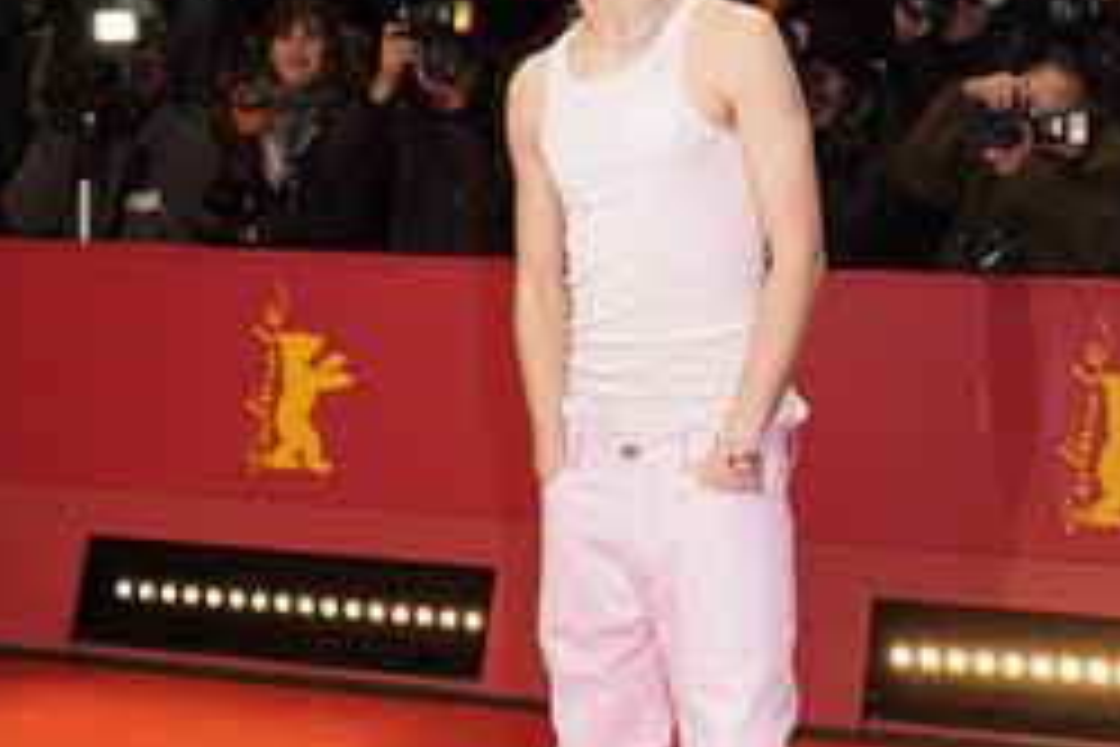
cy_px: 135
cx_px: 605
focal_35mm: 76
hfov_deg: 26.6
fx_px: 2364
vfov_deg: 17.8
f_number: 5.6
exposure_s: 1/160
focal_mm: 42
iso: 800
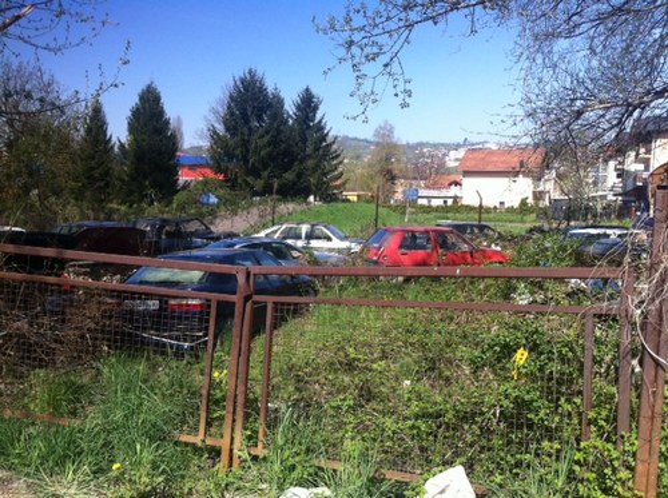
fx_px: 674
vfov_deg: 40.6
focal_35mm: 35
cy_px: 249
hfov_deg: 52.7
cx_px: 334
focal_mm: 3.85
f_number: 2.8
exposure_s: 1/686
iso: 80
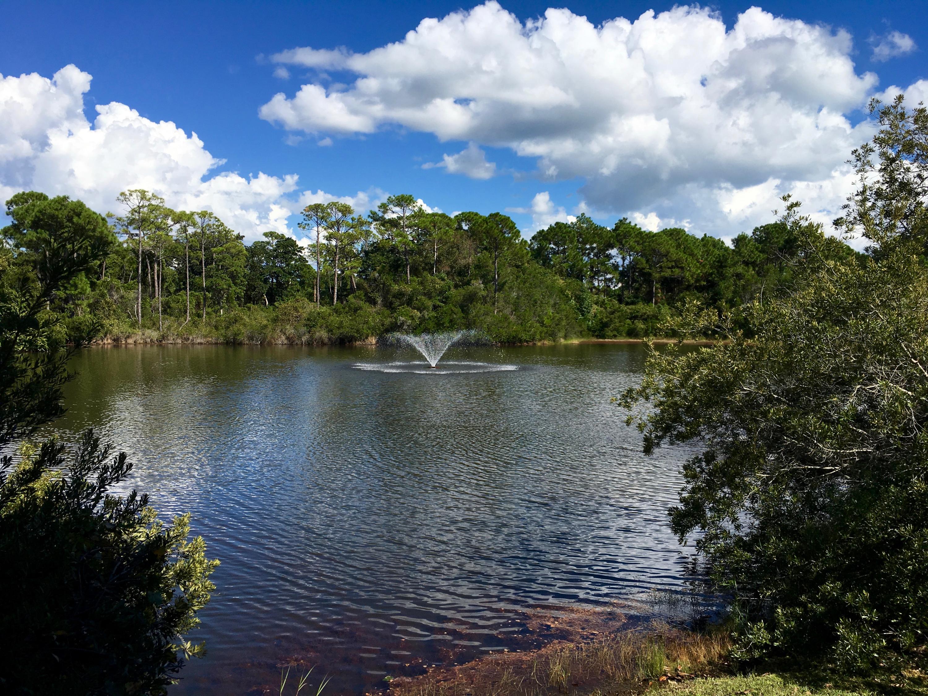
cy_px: 348
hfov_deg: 61.7
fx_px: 777
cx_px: 464
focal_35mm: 29
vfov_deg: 48.2
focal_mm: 4.15
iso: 25
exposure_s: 1/2262
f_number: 2.2
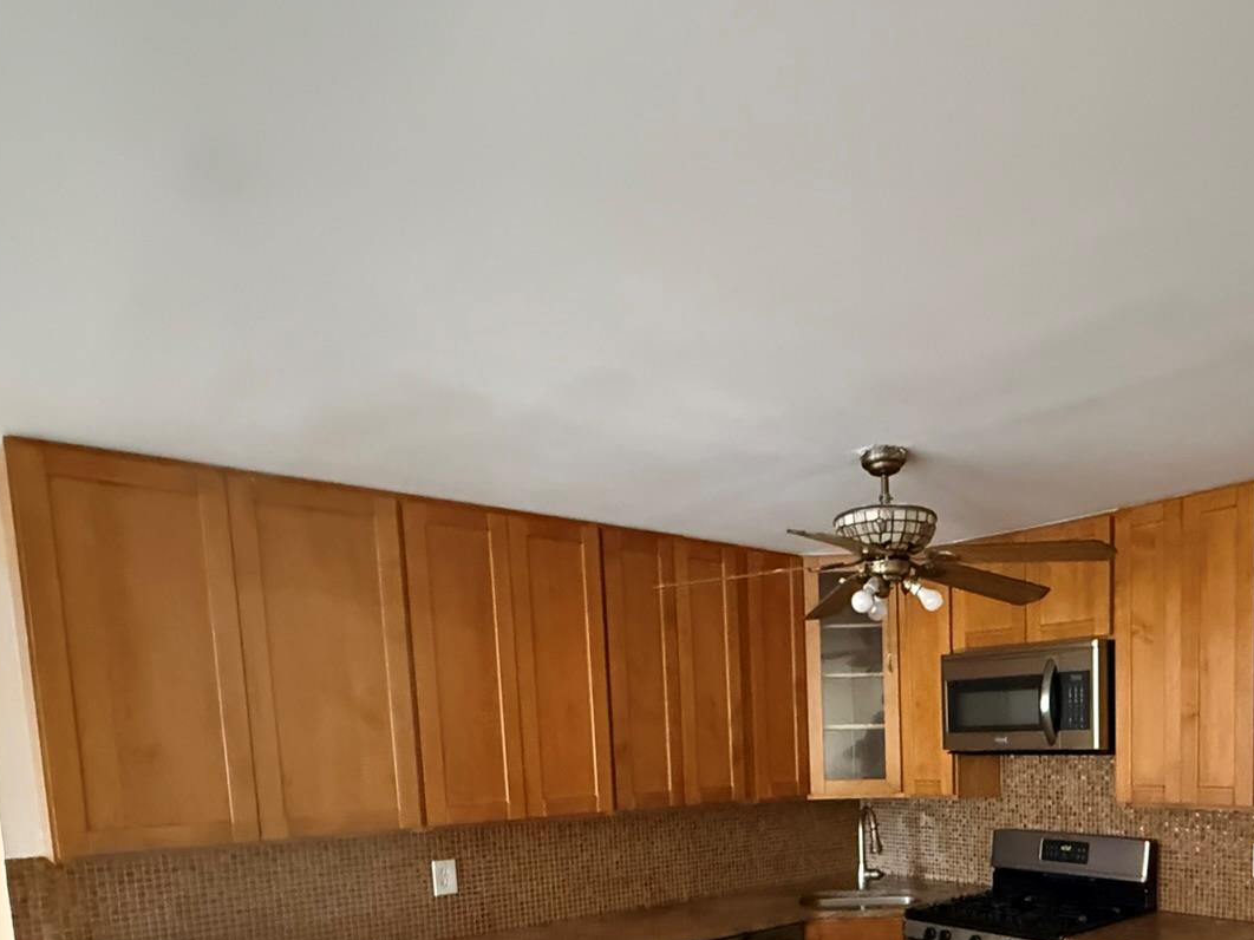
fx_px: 978
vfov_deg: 46.5
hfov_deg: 62.7
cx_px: 889
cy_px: 841
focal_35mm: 27
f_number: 2.2
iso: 1600
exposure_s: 1/40
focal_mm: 2.22
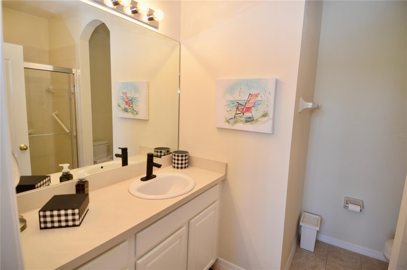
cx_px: 204
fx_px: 203
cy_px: 135
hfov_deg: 90.1
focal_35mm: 18
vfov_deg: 67.1
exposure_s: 1/60
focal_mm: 12
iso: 400
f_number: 4
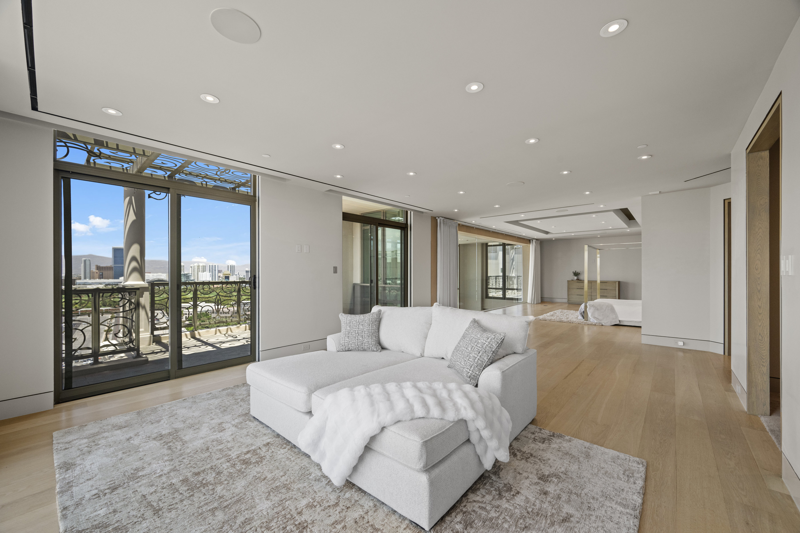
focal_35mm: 14
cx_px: 400
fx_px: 311
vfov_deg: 81.2
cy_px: 266
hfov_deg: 104.3
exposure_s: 1/20
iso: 500
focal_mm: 14
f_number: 8
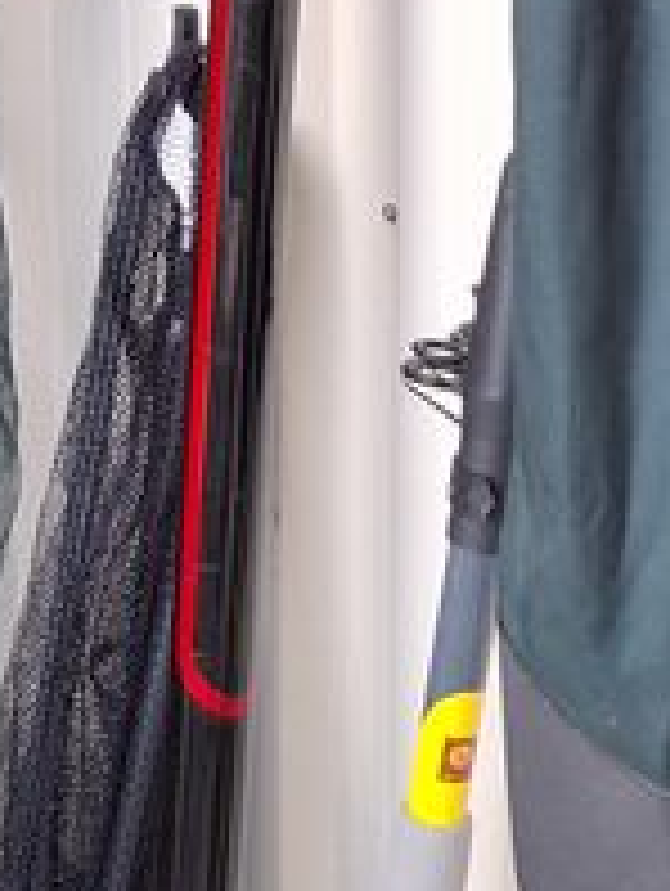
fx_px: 3245
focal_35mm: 126
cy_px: 27
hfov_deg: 11.7
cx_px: 72
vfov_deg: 15.4
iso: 40
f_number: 1.8
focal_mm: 4.69
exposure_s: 1/100
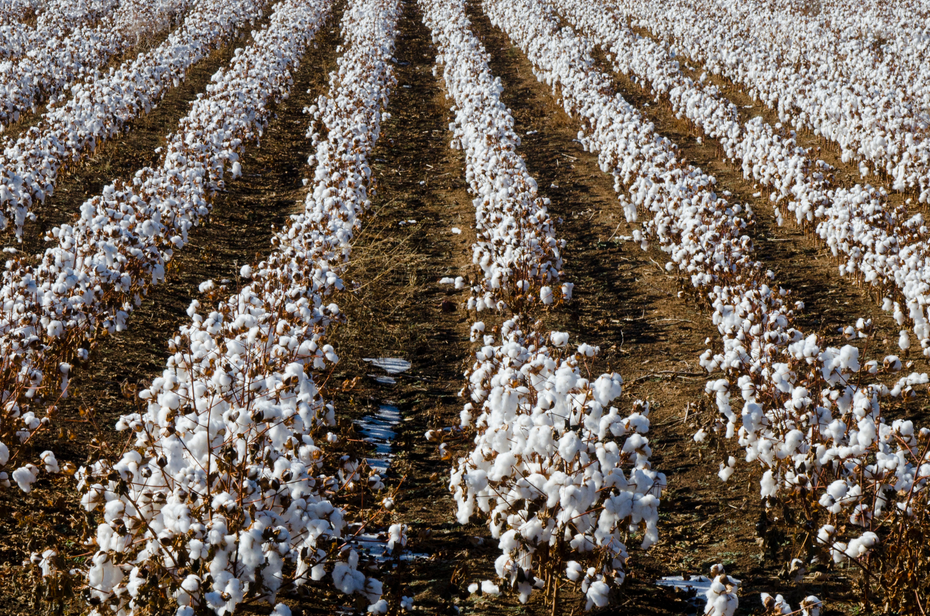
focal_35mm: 158
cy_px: 287
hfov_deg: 13.0
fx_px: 4073
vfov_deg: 8.6
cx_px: 435
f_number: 18
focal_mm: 66
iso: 100
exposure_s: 1/200
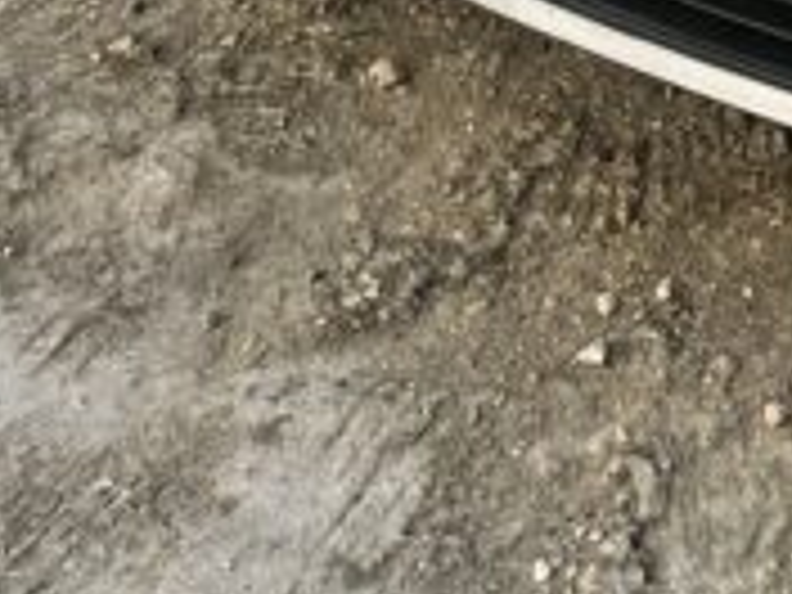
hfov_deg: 13.8
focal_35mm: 118
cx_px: 1638
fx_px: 2700
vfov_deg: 11.1
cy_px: -693
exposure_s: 1/198
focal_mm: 5.1
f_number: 1.6
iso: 40
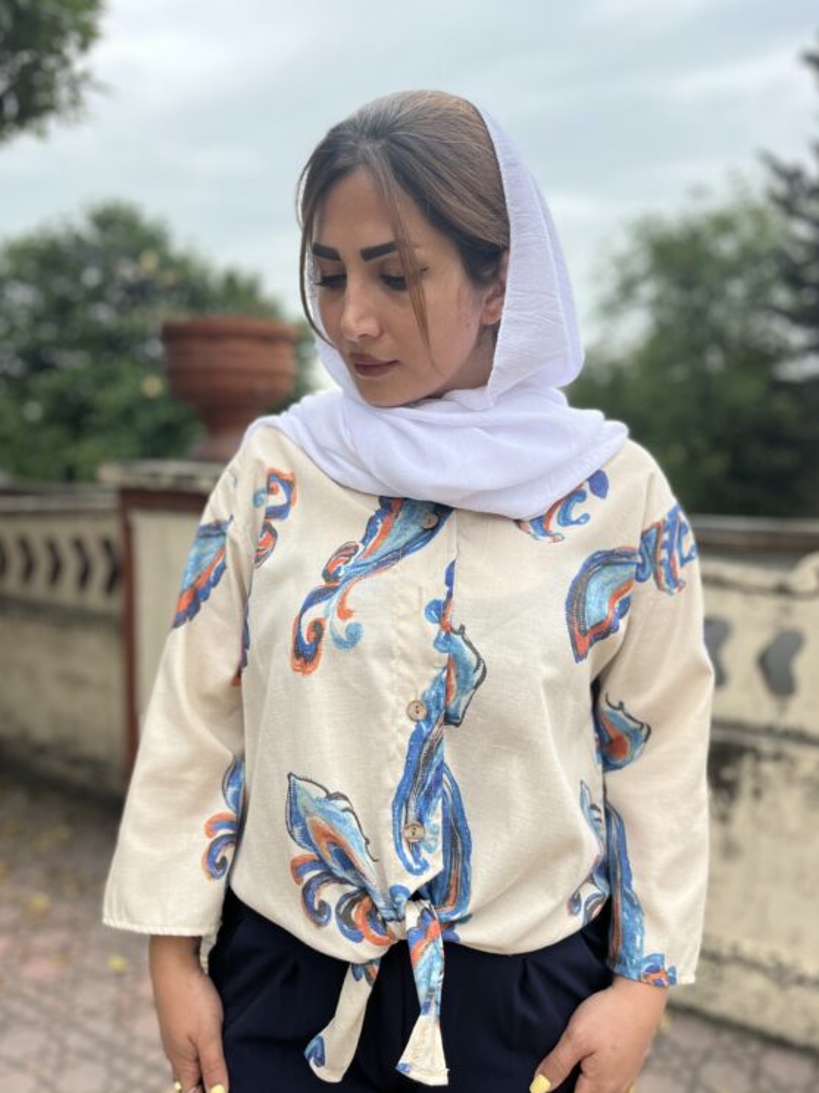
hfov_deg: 49.7
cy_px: 535
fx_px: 884
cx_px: 382
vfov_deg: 63.4
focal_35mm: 28
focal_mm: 5.1
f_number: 1.6
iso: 50
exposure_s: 1/943
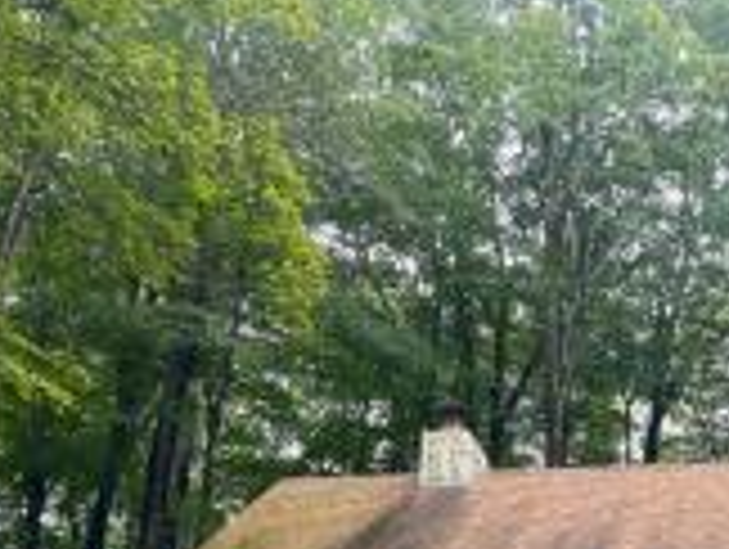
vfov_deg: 21.5
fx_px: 1350
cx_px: 695
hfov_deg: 28.7
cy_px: 644
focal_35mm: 64
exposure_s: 1/121
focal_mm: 5.1
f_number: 1.6
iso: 50
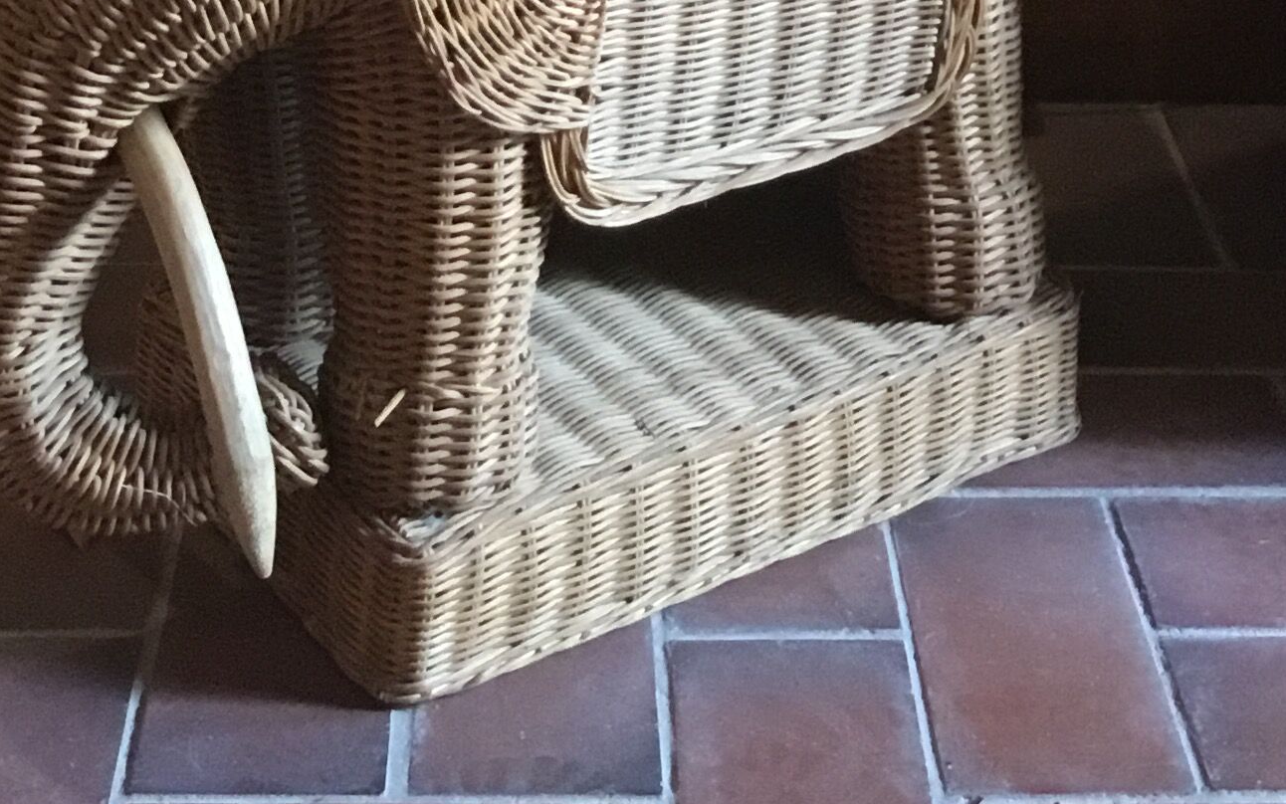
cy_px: -716
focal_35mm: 83
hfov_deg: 24.9
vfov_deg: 13.8
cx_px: 660
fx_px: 2909
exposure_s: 1/25
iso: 200
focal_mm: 3.3
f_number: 2.4
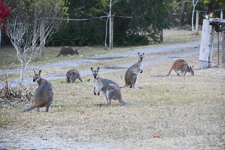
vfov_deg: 6.1
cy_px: 75
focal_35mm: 225
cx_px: 112
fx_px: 1406
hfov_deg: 9.2
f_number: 5.6
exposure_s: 1/125
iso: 3200
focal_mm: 150
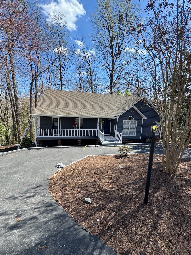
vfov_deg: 98.1
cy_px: 131
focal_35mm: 15
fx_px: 110
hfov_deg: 81.7
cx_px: 101
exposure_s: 1/681
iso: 40
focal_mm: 2.22
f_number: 2.2
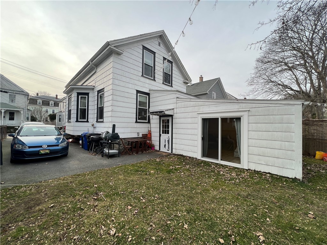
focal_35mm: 13
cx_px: 164
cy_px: 122
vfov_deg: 89.9
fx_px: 123
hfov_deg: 106.2
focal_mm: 1.57
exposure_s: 1/187
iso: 32
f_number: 1.8
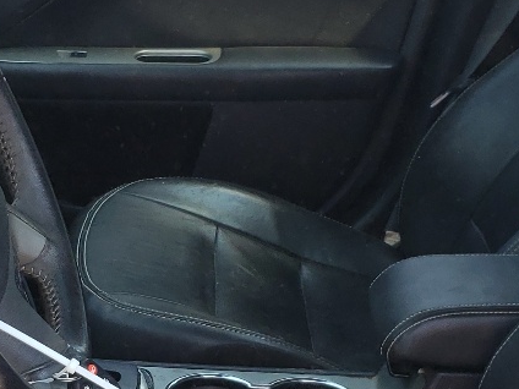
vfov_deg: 14.9
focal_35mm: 98
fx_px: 1469
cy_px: 358
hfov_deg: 20.0
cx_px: 180
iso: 50
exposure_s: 1/435
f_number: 1.5
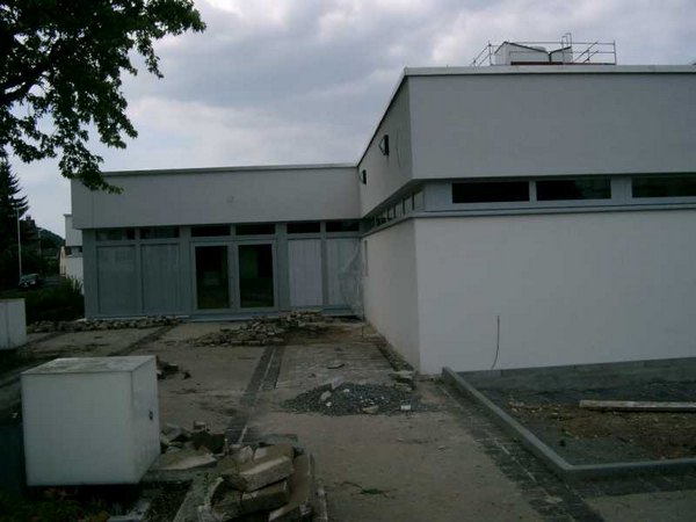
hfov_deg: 50.1
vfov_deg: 38.7
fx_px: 744
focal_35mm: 37
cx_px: 348
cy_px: 261
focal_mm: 7.6
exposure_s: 1/1000
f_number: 5
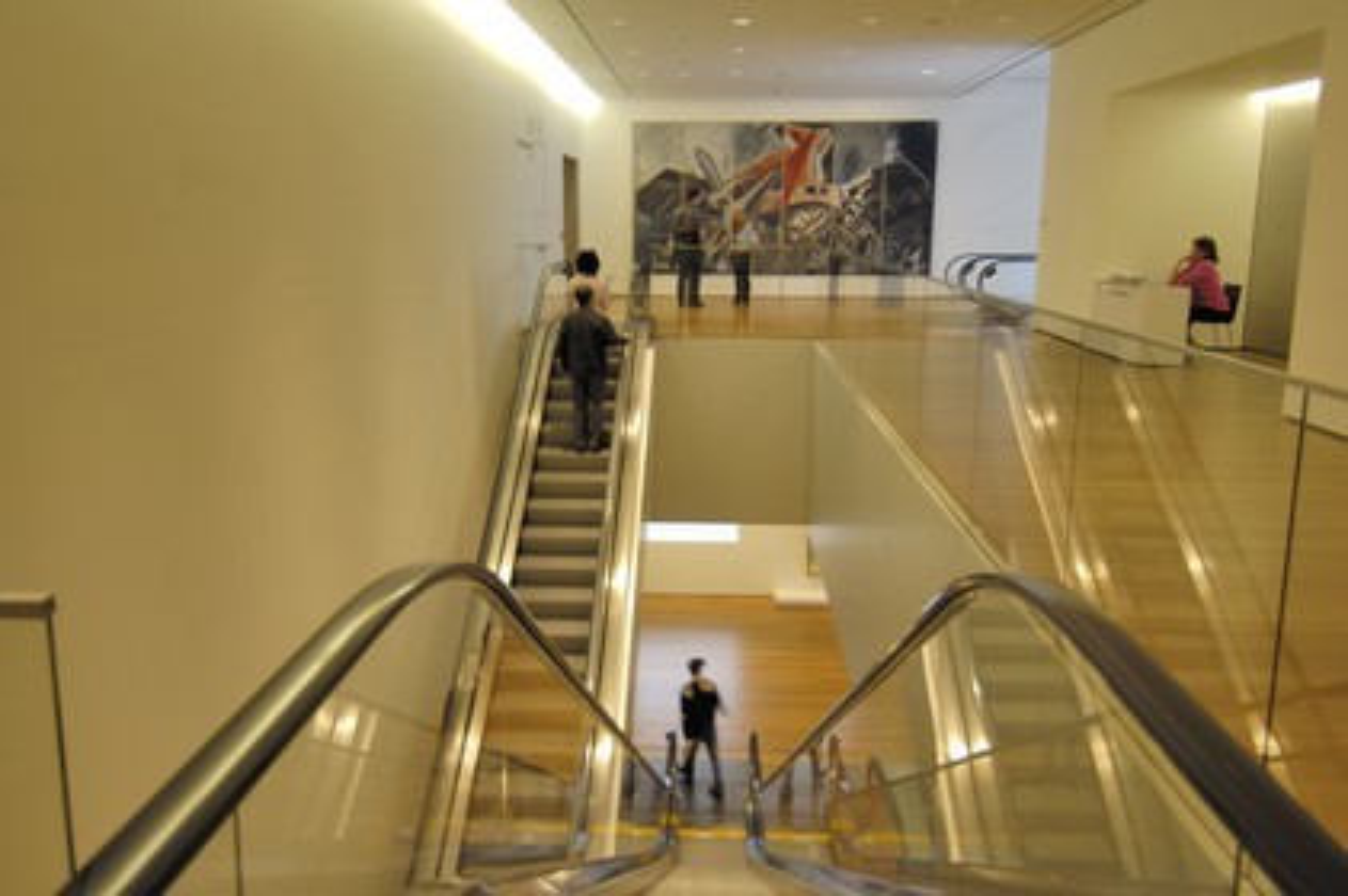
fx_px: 1122
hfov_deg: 62.0
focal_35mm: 30
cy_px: 448
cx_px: 674
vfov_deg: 43.5
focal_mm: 20
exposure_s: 1/10
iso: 100
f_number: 4
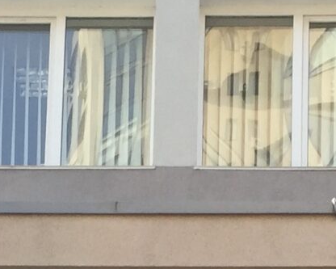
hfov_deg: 11.1
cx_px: 211
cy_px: 681
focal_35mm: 174
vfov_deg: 8.1
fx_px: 1731
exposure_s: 1/482
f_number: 2.2
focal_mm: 4.15
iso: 32
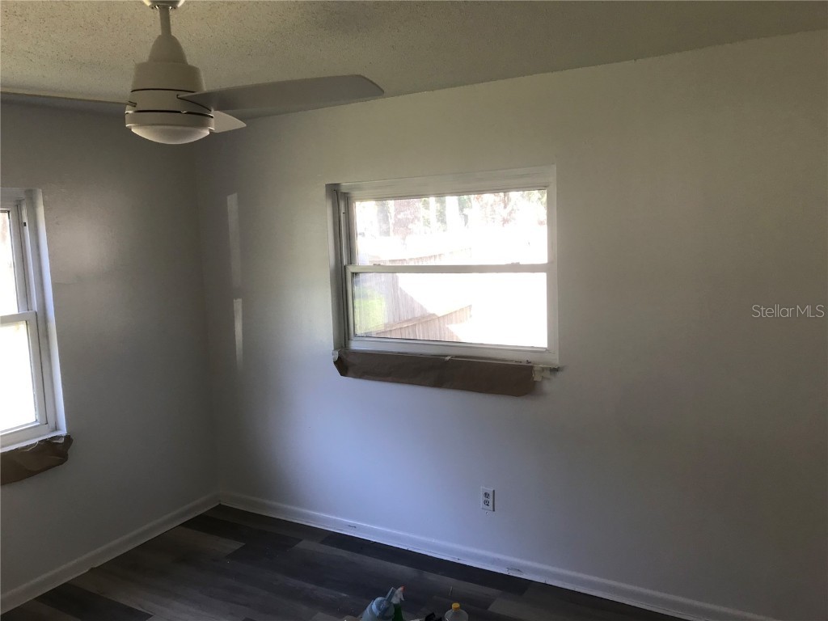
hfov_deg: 63.4
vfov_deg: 49.7
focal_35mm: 28
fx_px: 670
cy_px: 310
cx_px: 414
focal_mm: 3.99
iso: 25
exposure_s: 1/40
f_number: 1.8
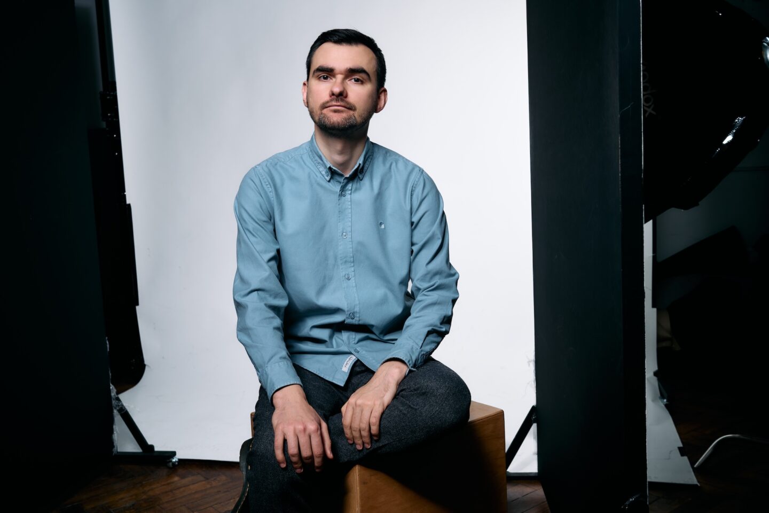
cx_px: 384
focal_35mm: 35
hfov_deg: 54.4
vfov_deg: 37.9
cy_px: 256
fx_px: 748
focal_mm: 35
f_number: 5.6
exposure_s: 1/160
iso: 320
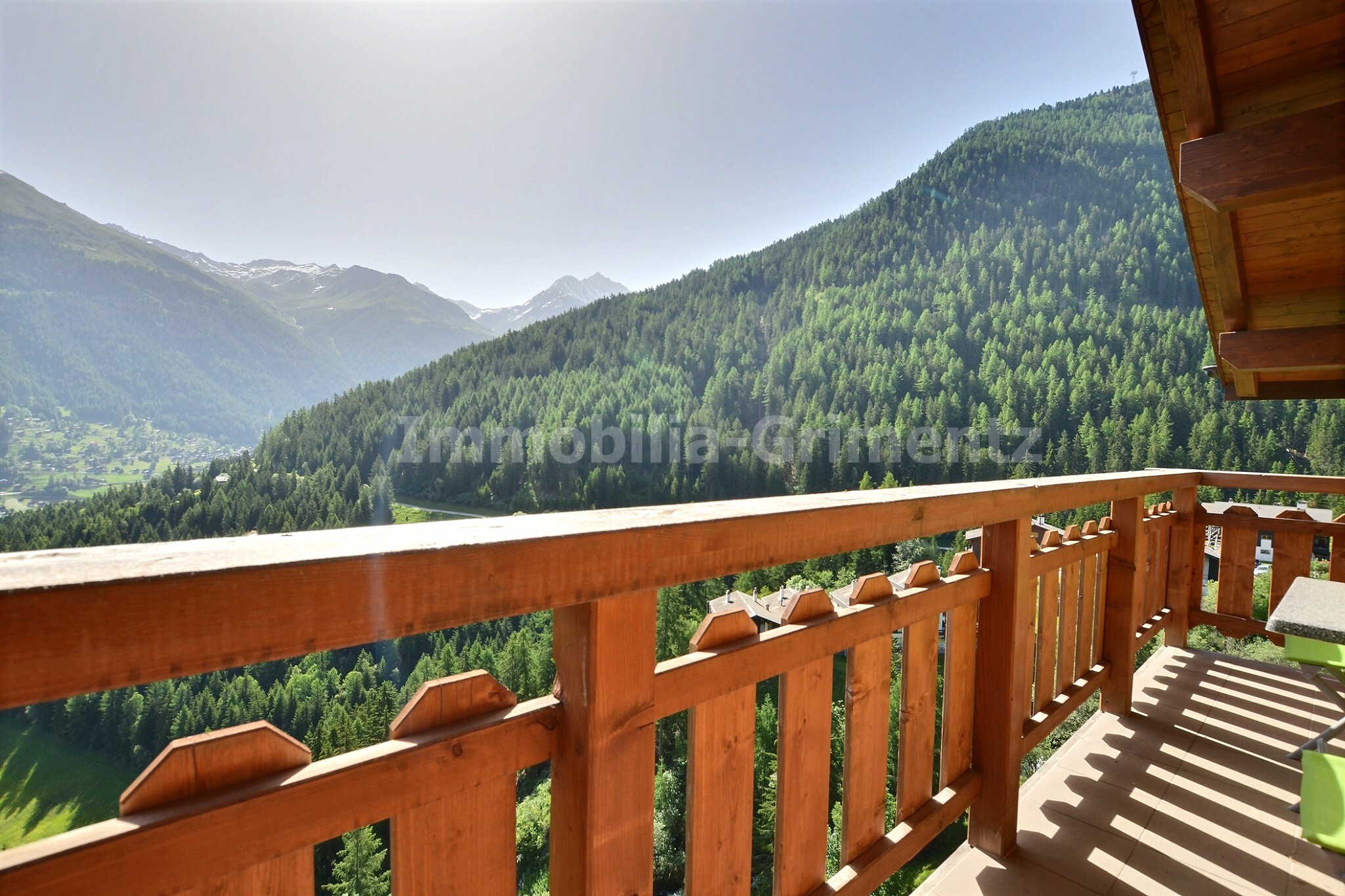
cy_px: 448
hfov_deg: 100.4
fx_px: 560
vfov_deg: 77.3
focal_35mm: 15
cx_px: 672
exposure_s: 1/2
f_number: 9
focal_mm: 10
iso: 400
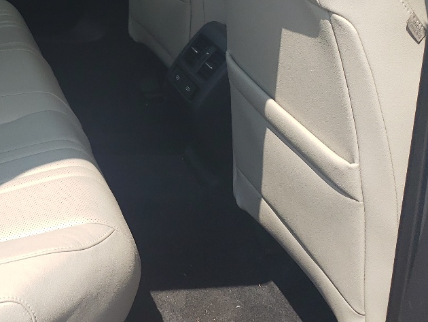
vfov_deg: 21.7
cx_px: 49
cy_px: 22
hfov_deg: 28.3
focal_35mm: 66
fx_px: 816
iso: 50
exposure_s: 1/1667
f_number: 1.5
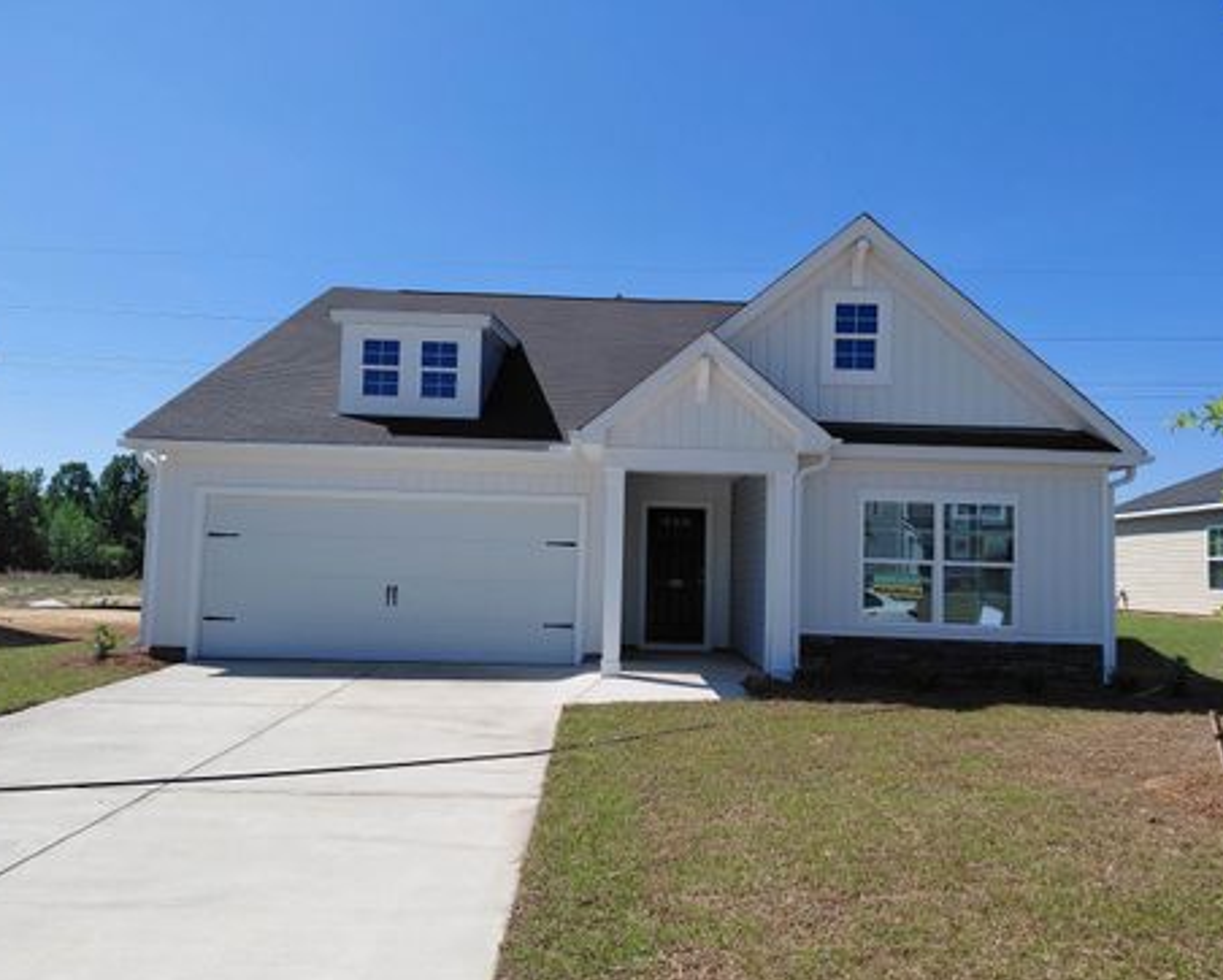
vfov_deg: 53.2
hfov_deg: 64.0
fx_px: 978
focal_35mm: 27
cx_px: 598
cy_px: 502
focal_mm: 4.69
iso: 50
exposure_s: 1/3420
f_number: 1.8
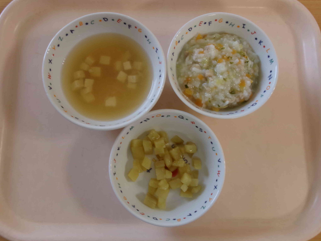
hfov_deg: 55.3
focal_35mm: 33
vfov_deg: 42.9
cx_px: 153
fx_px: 306
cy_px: 114
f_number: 3.9
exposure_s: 1/34
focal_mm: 5.1
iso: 128
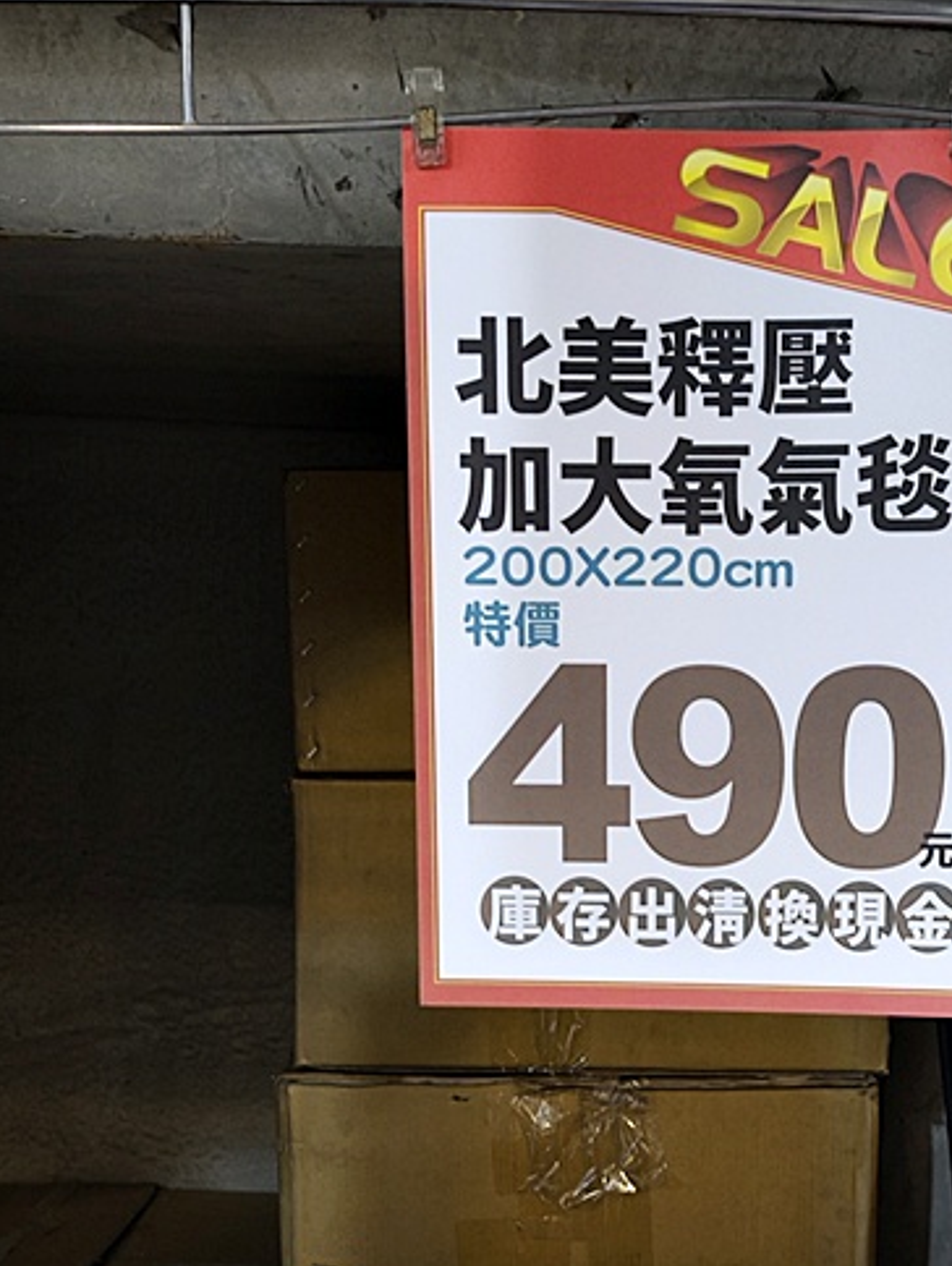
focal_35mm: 77
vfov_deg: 24.3
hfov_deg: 19.1
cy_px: 1244
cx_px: 701
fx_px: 2819
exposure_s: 1/60
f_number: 1.6
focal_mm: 6.57
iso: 400
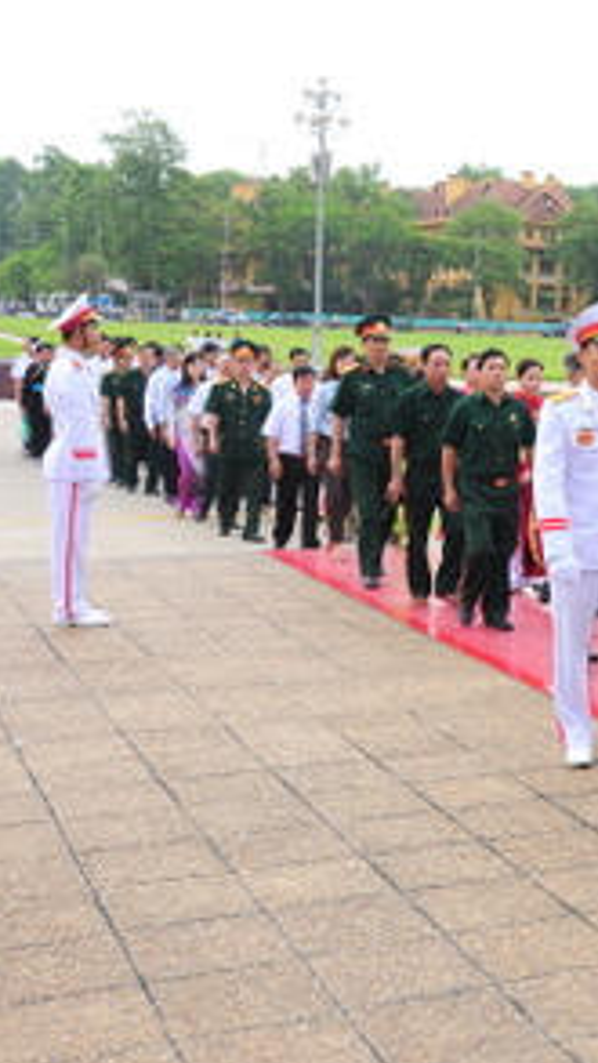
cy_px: 475
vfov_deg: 35.4
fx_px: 1662
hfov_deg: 18.5
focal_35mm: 59
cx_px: 841
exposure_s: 1/100
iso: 200
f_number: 10
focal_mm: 22
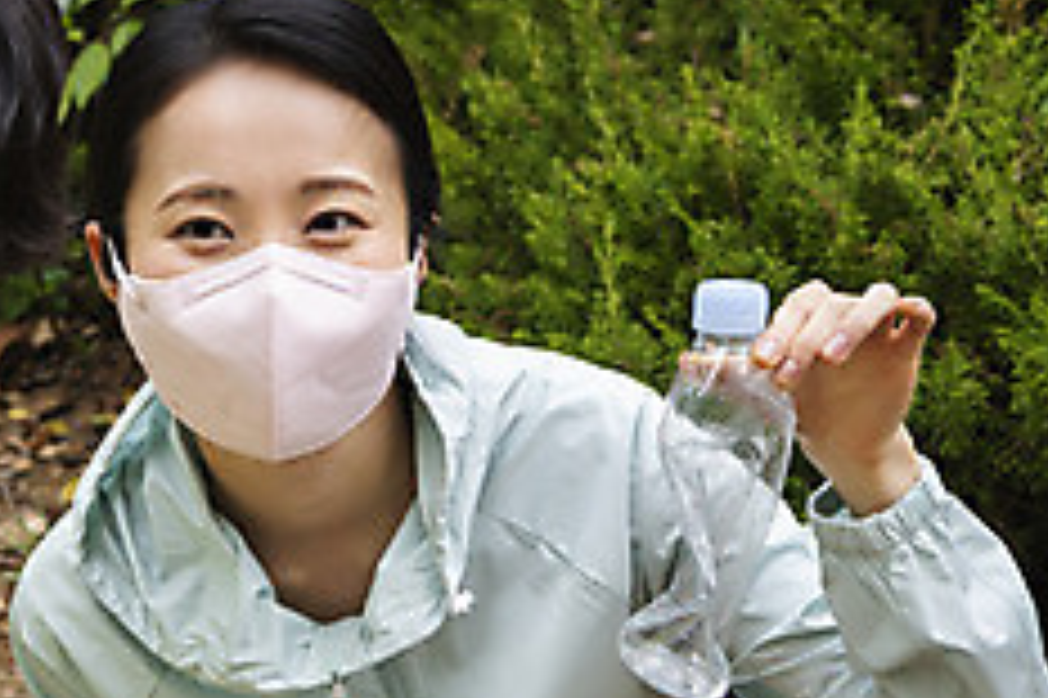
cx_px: 63
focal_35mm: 103
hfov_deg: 19.4
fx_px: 2996
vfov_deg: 13.2
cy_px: 513
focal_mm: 40
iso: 200
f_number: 5
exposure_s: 1/125
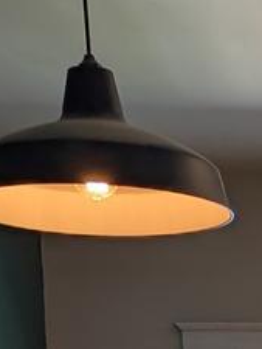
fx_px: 1653
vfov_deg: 10.3
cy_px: 855
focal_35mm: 164
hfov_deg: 8.3
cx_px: 643
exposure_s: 1/30
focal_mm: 6.9
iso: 18
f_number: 1.68
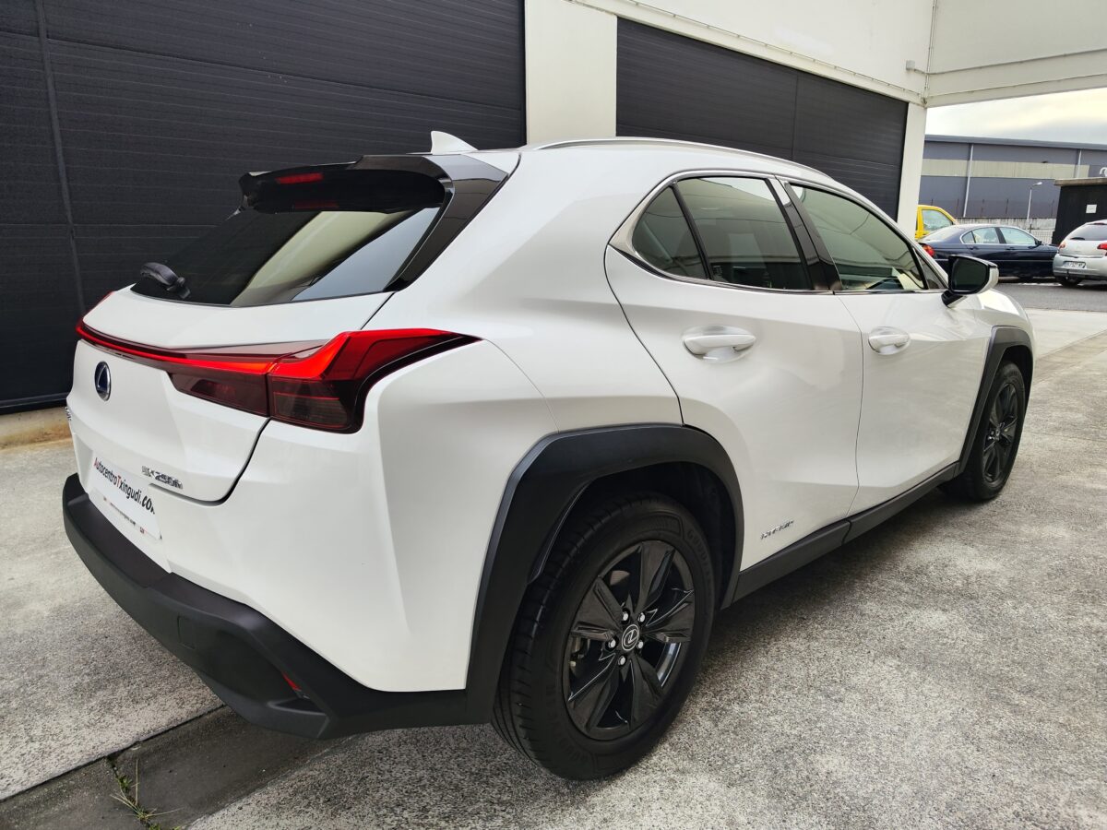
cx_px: 554
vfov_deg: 58.9
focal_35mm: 23
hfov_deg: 73.9
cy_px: 415
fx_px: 736
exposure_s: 1/144
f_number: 1.69
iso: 50
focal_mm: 7.01
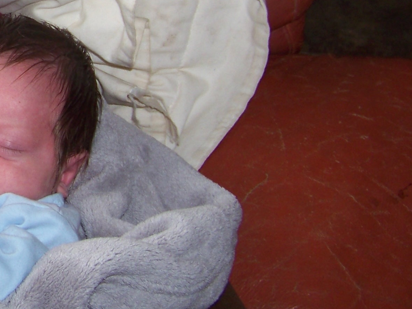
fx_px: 1190
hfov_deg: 18.5
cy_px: 4
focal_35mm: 100
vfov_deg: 14.6
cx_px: -96
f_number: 2.8
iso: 64
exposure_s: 1/125
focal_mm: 5.85
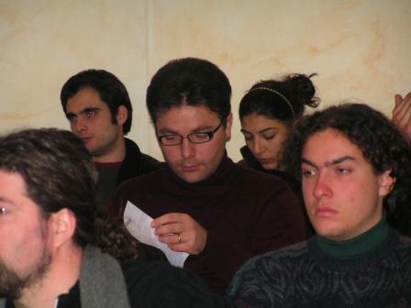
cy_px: 154
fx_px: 2850
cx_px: 206
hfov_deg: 8.2
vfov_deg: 6.2
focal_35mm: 240
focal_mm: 39.8
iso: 200
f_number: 3.2
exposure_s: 1/250
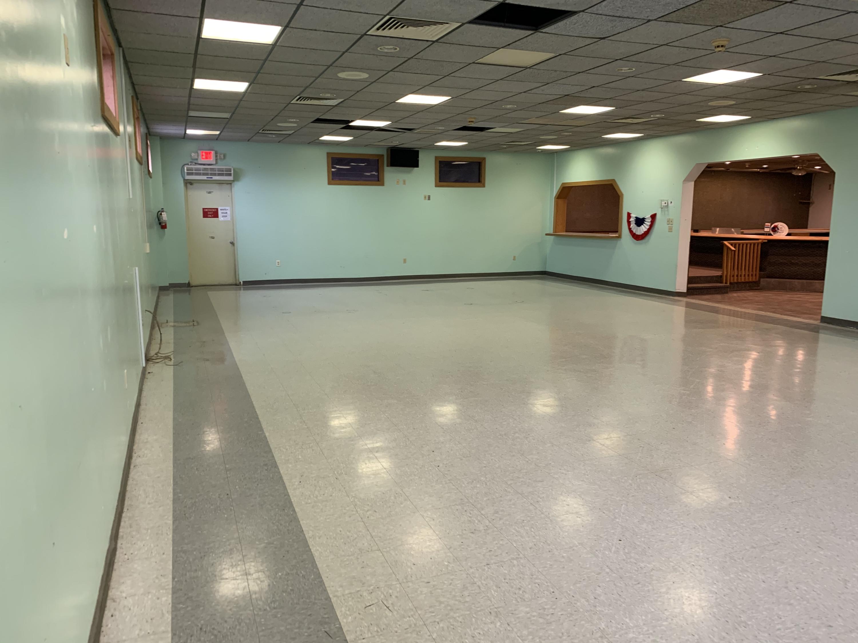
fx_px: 644
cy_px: 322
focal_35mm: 26
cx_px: 429
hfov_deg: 67.3
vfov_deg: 53.1
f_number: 1.8
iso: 160
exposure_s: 1/60
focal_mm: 4.25
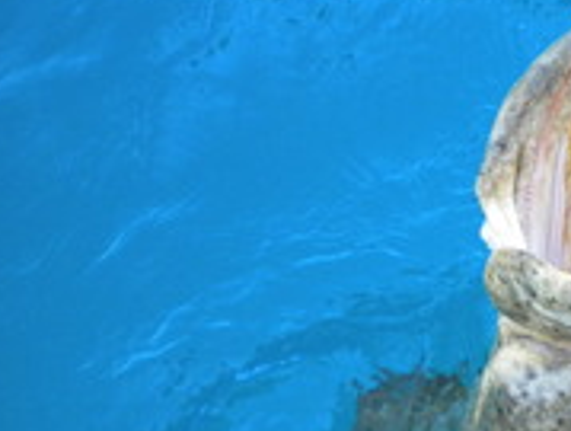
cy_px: 303
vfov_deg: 18.9
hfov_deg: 24.1
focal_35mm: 78
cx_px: 536
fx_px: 1289
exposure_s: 1/475
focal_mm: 6.3
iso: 255
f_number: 3.1
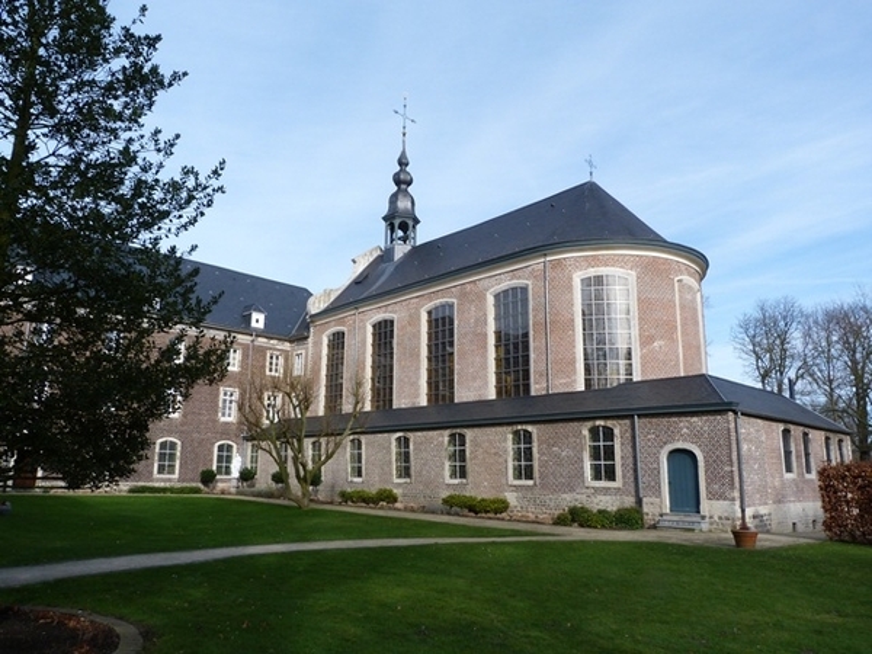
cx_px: 436
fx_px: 630
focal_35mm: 25
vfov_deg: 54.9
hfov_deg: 69.4
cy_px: 327
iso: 80
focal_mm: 4.5
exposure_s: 1/200
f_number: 5
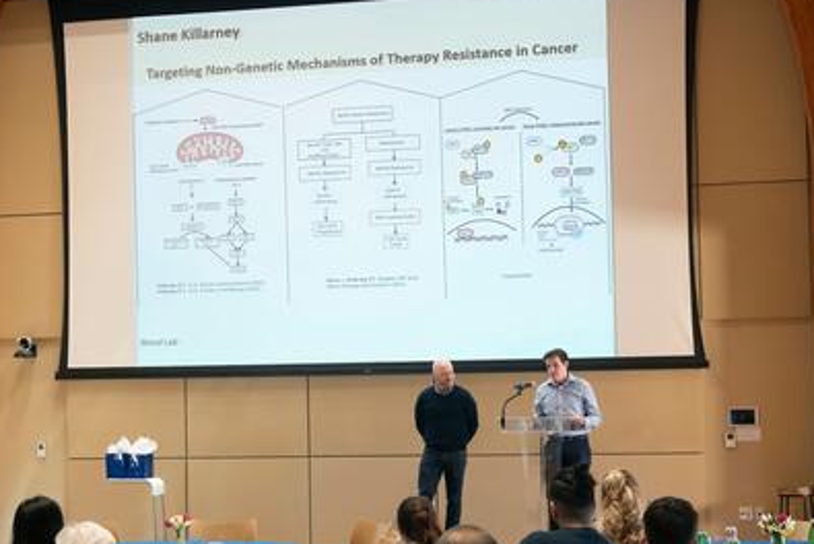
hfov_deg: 26.6
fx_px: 1720
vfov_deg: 18.0
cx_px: 334
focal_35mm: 76
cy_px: 316
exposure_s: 1/125
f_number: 5
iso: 3200
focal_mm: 50
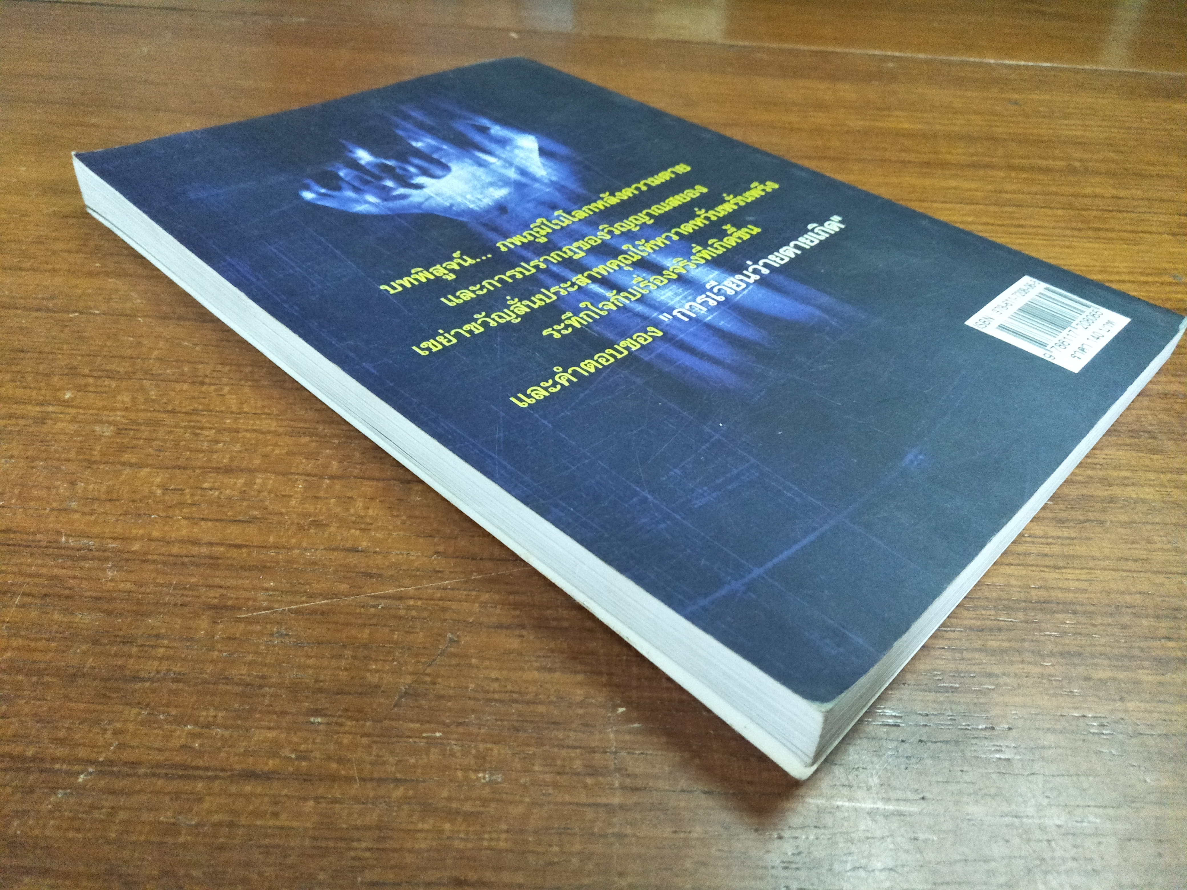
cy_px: 445
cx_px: 594
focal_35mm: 20
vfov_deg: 66.0
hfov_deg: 81.7
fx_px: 686
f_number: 2.2
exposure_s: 1/33
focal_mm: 3.46
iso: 494
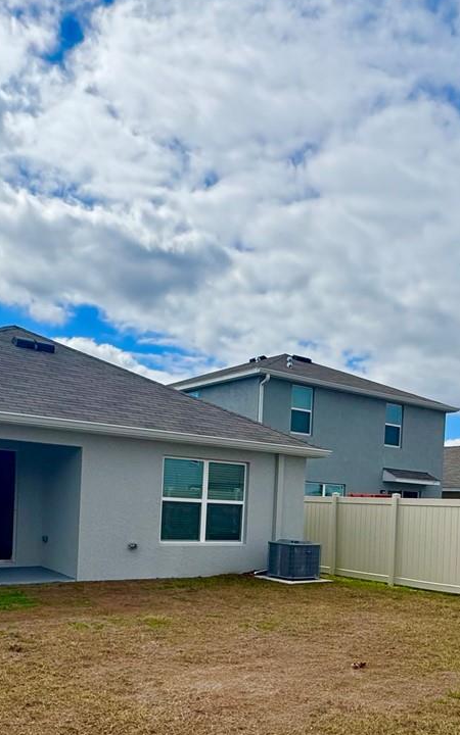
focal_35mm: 33
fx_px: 662
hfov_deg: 38.1
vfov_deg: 56.3
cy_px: 517
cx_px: 287
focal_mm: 2.22
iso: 50
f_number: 2.2
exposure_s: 1/3906
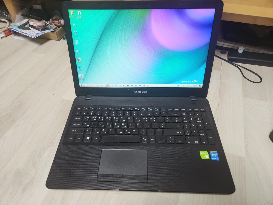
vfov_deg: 58.9
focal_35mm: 23
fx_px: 181
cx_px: 136
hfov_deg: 73.9
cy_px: 102
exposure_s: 1/60
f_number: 1.8
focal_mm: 5.4
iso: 100
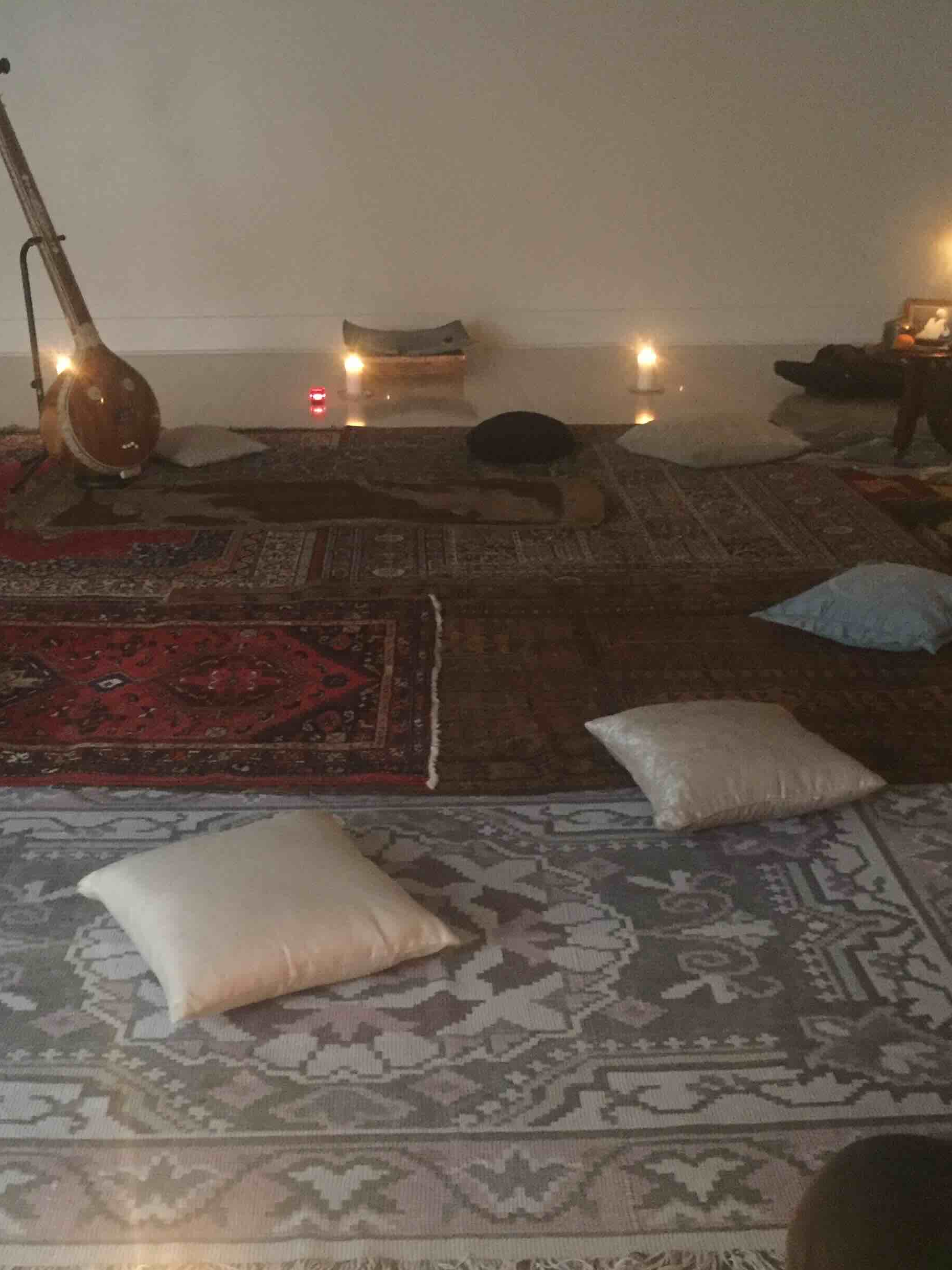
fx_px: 1430
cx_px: 400
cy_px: 639
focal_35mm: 39
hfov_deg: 36.7
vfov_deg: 47.9
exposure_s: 1/15
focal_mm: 4.15
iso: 640
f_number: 2.2
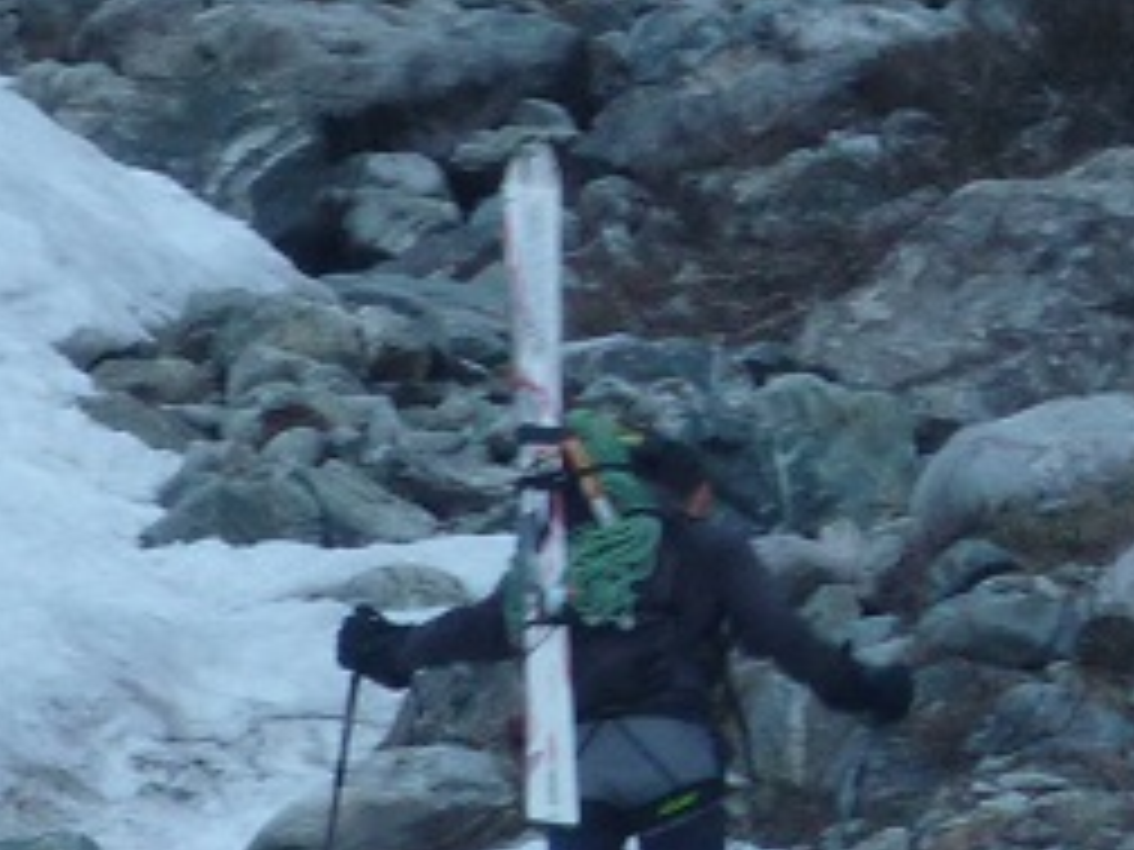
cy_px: 492
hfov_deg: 4.2
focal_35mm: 471
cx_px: 772
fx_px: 15430
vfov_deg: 3.2
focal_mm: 17.5
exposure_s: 1/80
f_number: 5.7
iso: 160
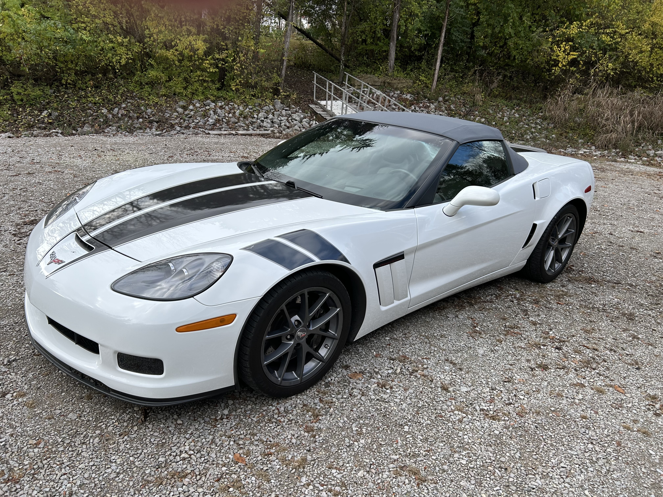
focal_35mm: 26
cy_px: 248
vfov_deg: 53.1
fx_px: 498
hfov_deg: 67.3
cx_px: 332
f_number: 1.5
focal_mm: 5.7
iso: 50
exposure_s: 1/1252
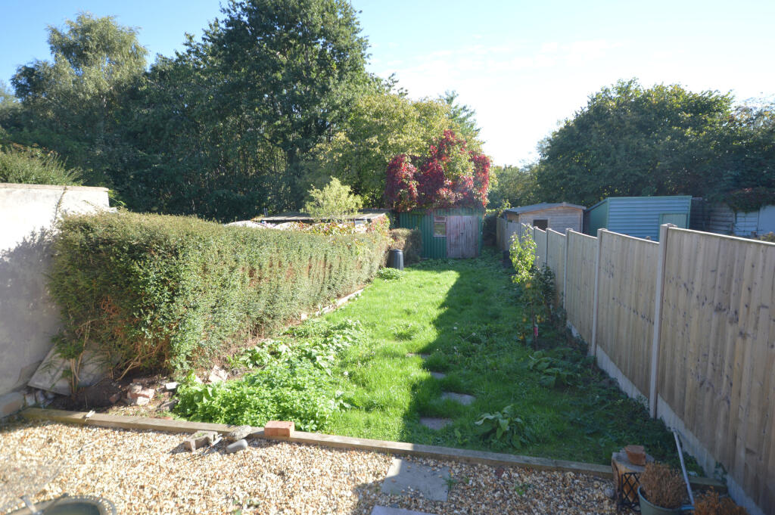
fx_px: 419
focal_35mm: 20
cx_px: 388
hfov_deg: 85.5
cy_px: 258
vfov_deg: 63.1
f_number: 5.6
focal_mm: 13
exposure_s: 1/125
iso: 110
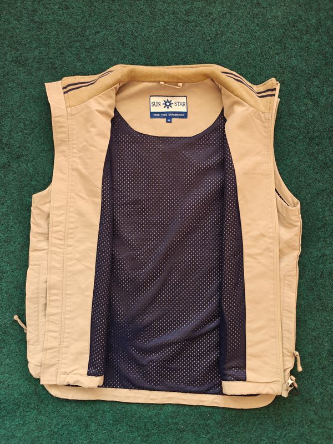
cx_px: 166
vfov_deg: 73.9
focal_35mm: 23
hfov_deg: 58.9
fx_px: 295
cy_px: 222
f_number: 1.6
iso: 100
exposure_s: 1/100
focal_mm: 6.06
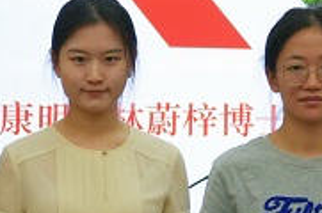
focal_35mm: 423
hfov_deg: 4.9
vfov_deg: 3.2
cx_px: 311
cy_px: 151
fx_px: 3777
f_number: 5
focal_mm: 88
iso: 400
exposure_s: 1/60
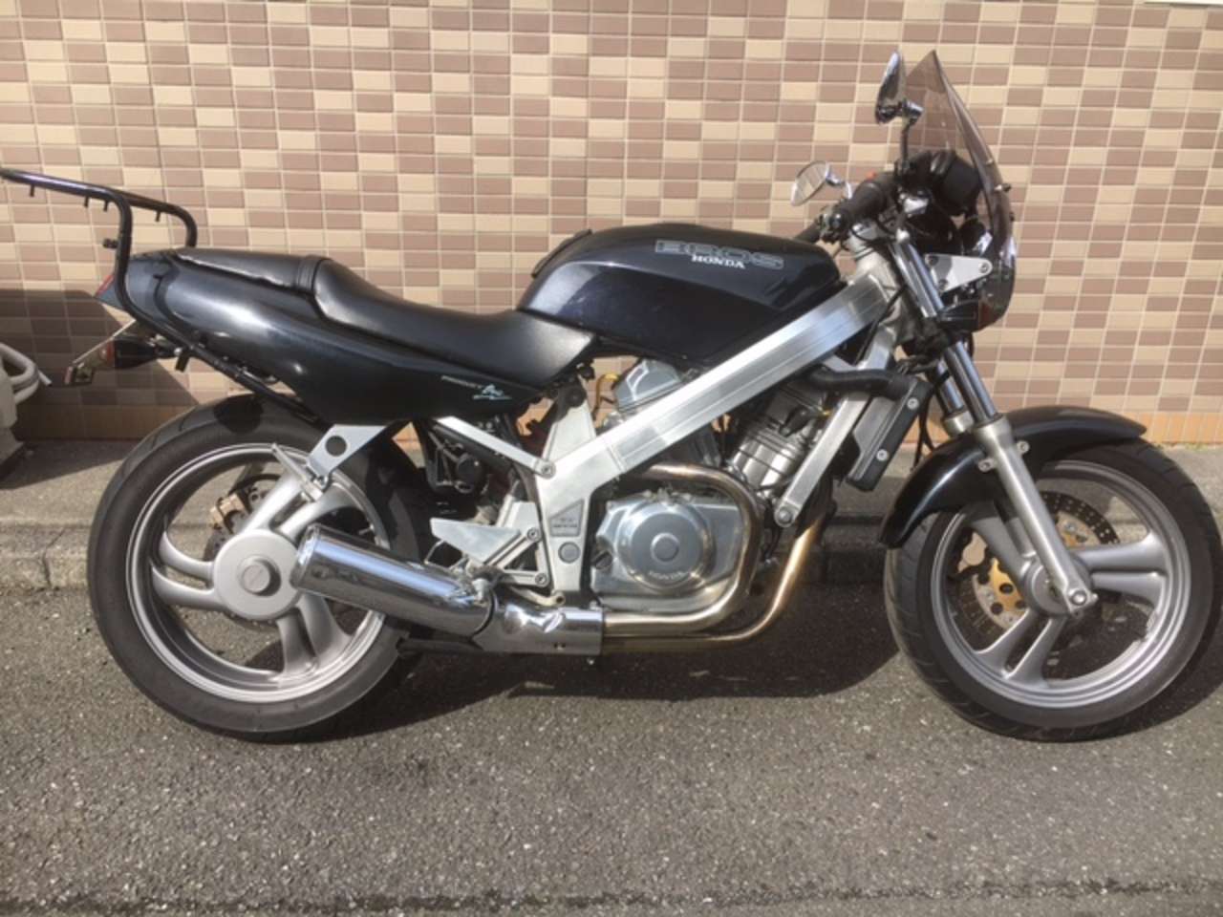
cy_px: 458
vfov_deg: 48.2
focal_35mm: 29
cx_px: 612
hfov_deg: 61.7
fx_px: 1025
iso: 25
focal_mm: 4.15
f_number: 2.2
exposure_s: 1/693
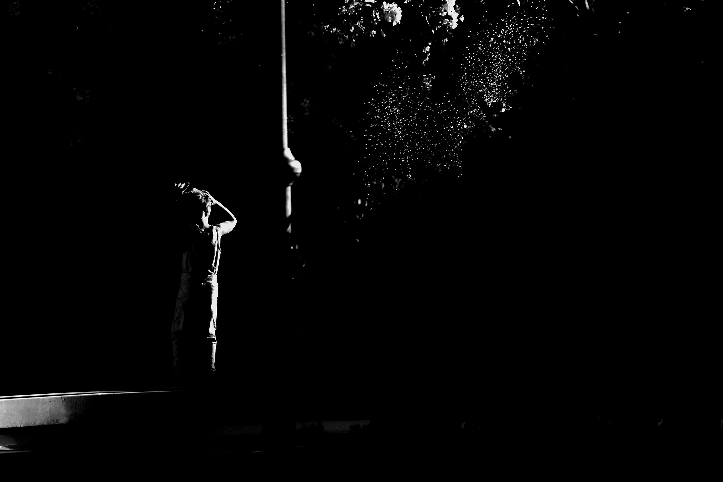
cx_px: 387
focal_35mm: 253
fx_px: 5081
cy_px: 221
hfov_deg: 8.1
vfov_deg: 5.4
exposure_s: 1/500
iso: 320
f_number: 6.2
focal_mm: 152.6
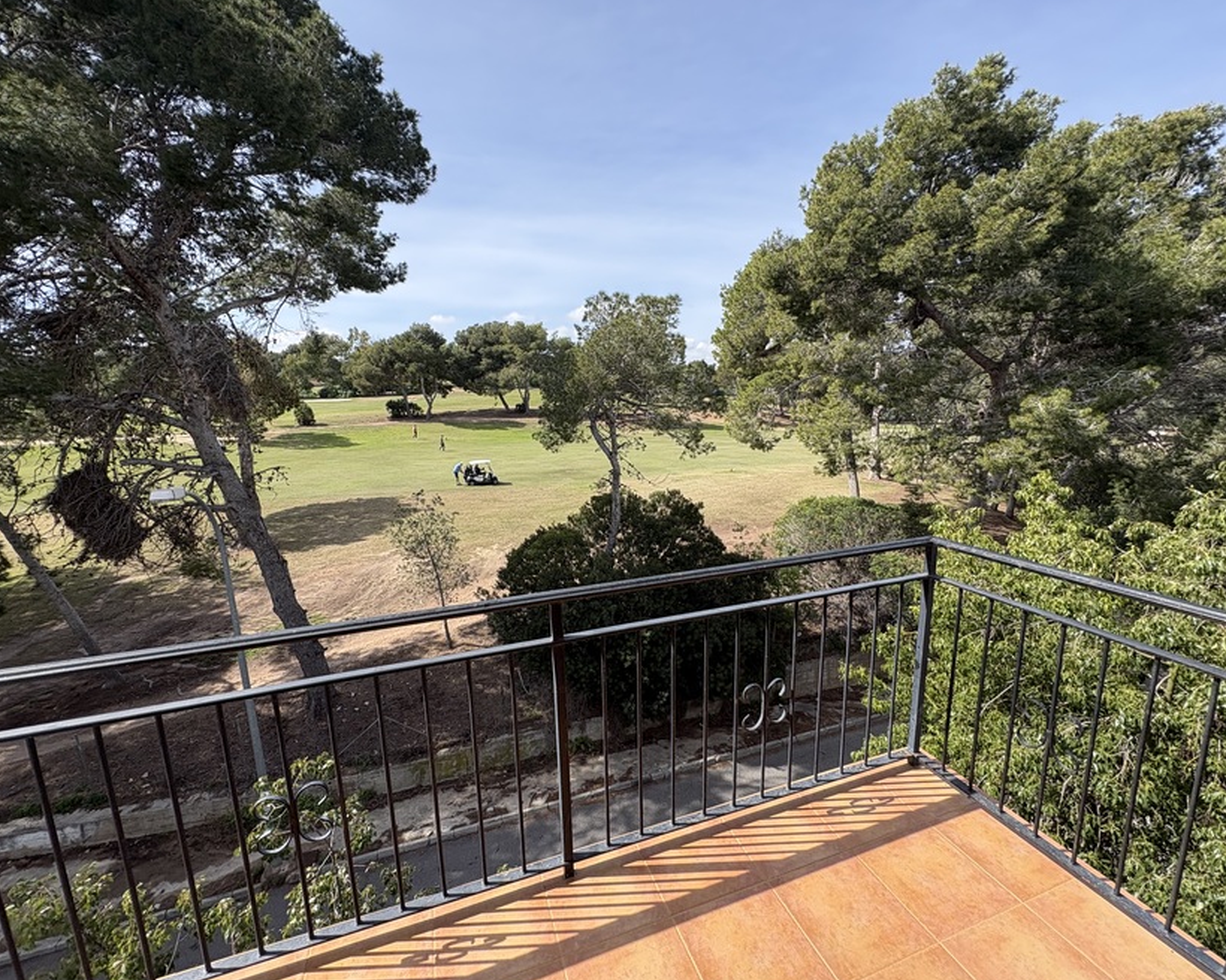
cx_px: 616
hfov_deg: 96.8
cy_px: 500
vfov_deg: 84.0
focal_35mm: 15
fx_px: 544
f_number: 2.2
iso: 50
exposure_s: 1/840
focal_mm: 2.22
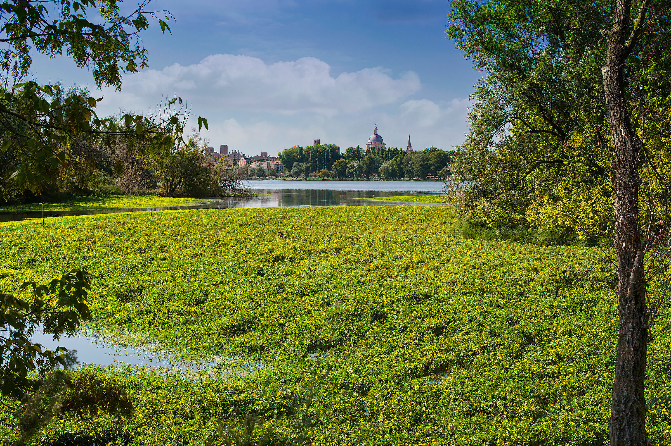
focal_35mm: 50
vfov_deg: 27.0
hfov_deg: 39.6
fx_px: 931
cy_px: 223
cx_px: 336
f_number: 9
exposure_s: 1/60
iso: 100
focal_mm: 50
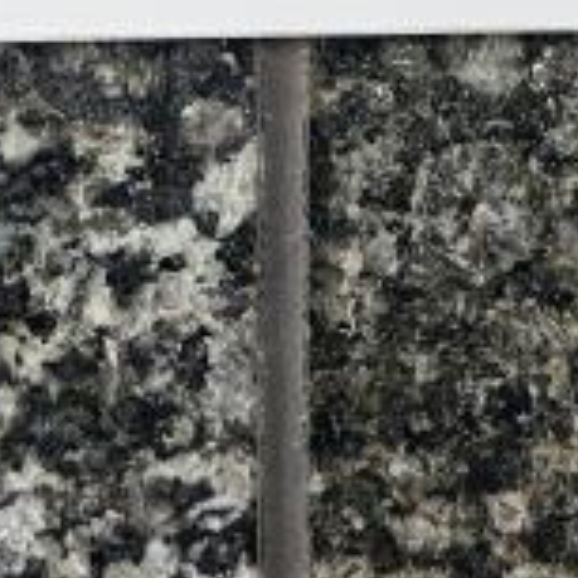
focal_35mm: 106
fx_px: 2002
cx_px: 125
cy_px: -540
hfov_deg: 16.3
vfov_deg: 14.1
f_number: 1.8
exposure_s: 1/207
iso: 50
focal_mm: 5.4
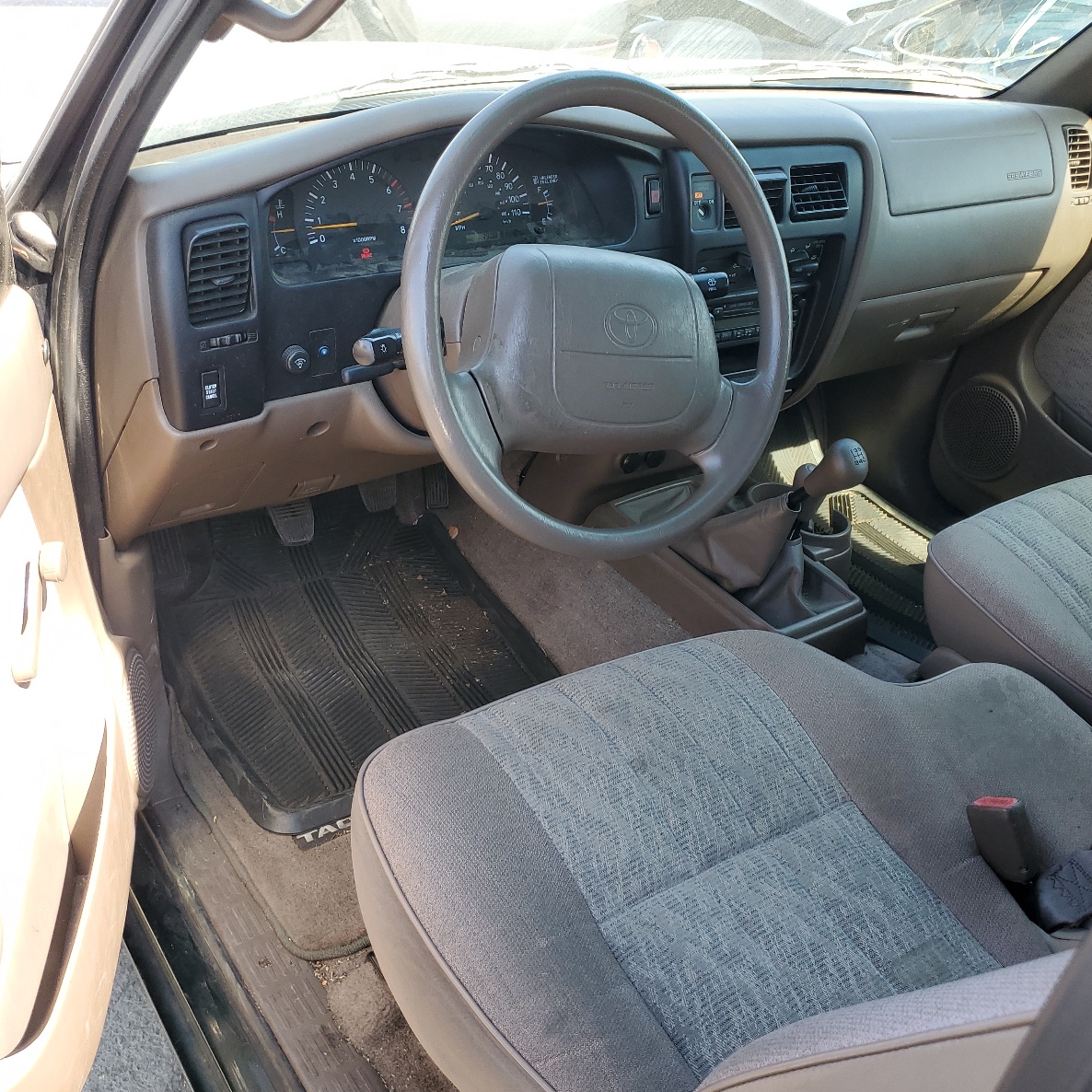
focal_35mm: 31
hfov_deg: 52.5
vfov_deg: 52.5
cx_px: 552
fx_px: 1106
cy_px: 548
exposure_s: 1/244
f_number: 1.5
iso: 50
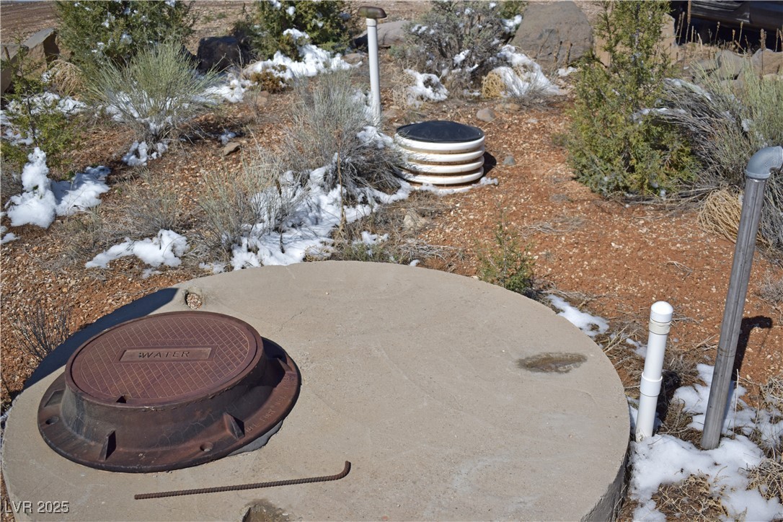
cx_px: 392
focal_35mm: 36
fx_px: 783
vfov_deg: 36.9
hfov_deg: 53.1
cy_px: 261
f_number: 4
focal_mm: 24
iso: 100
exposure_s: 1/2000
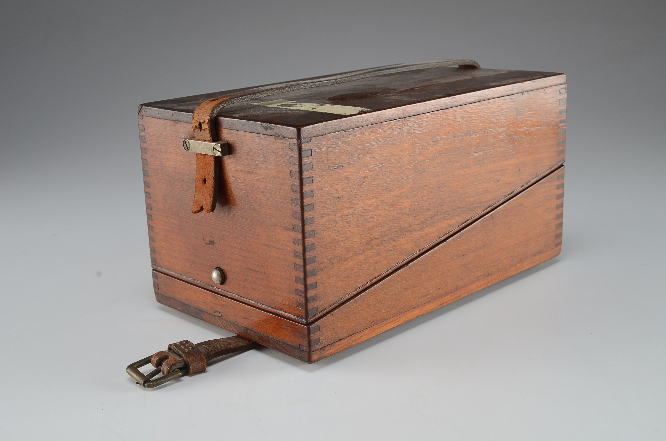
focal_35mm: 48
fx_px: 886
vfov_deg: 28.0
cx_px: 333
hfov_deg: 41.2
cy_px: 220
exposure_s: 1/80
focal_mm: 32
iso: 100
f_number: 11
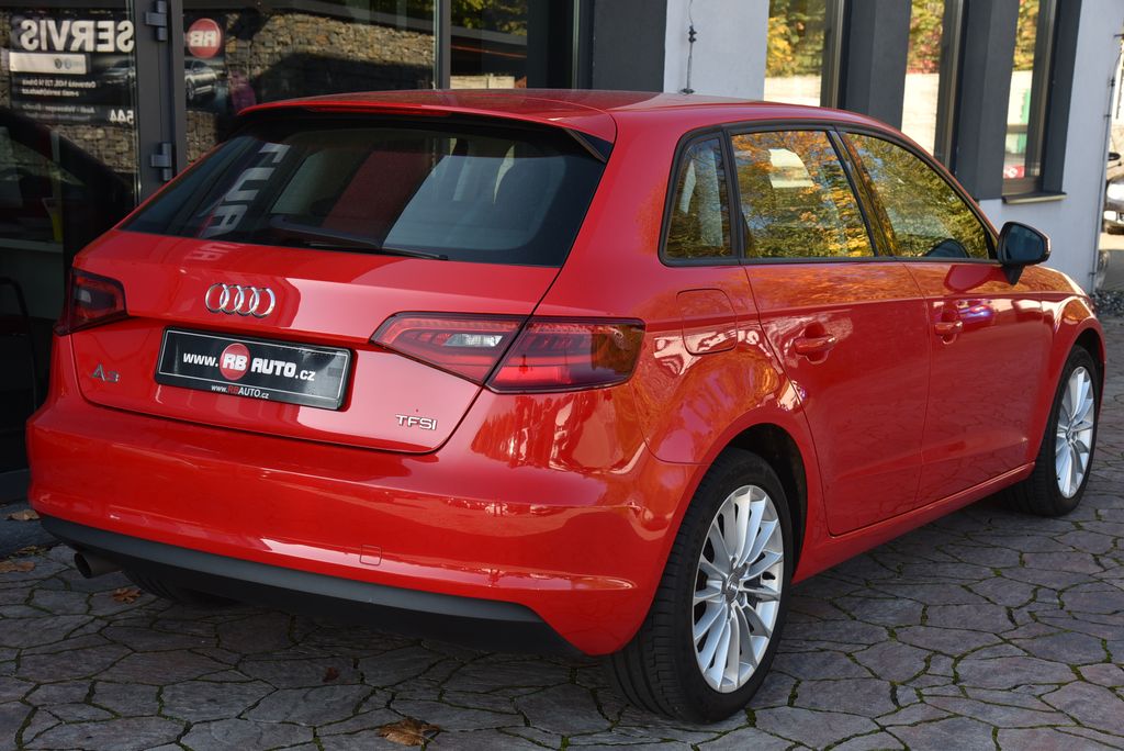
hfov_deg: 38.2
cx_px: 562
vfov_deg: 26.0
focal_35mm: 52
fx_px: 1624
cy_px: 376
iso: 500
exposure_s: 1/200
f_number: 7.1
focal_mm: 52
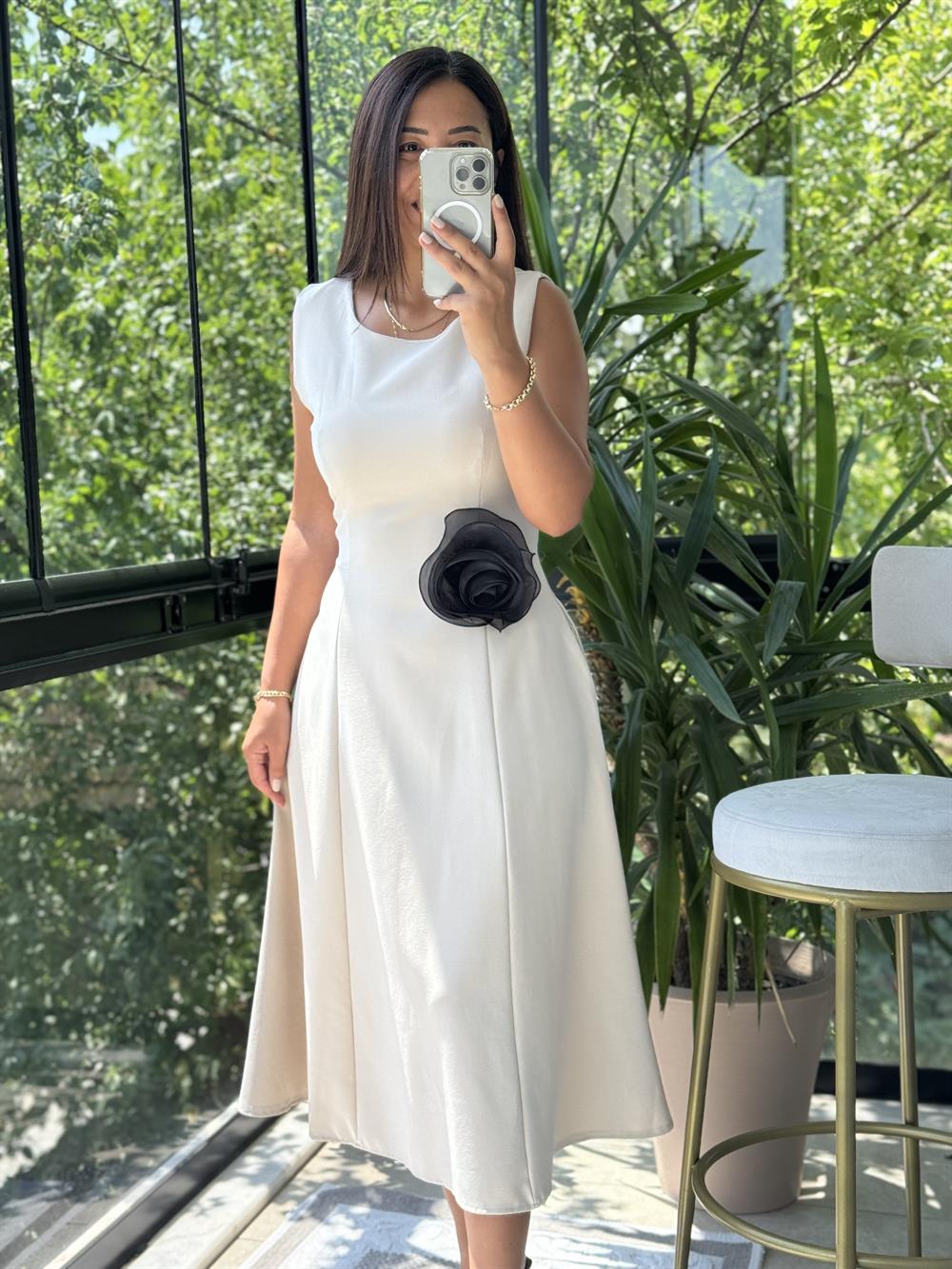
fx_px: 1760
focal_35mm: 48
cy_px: 634
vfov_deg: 39.7
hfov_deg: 30.3
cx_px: 476
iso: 64
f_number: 1.78
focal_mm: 6.76
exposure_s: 1/274
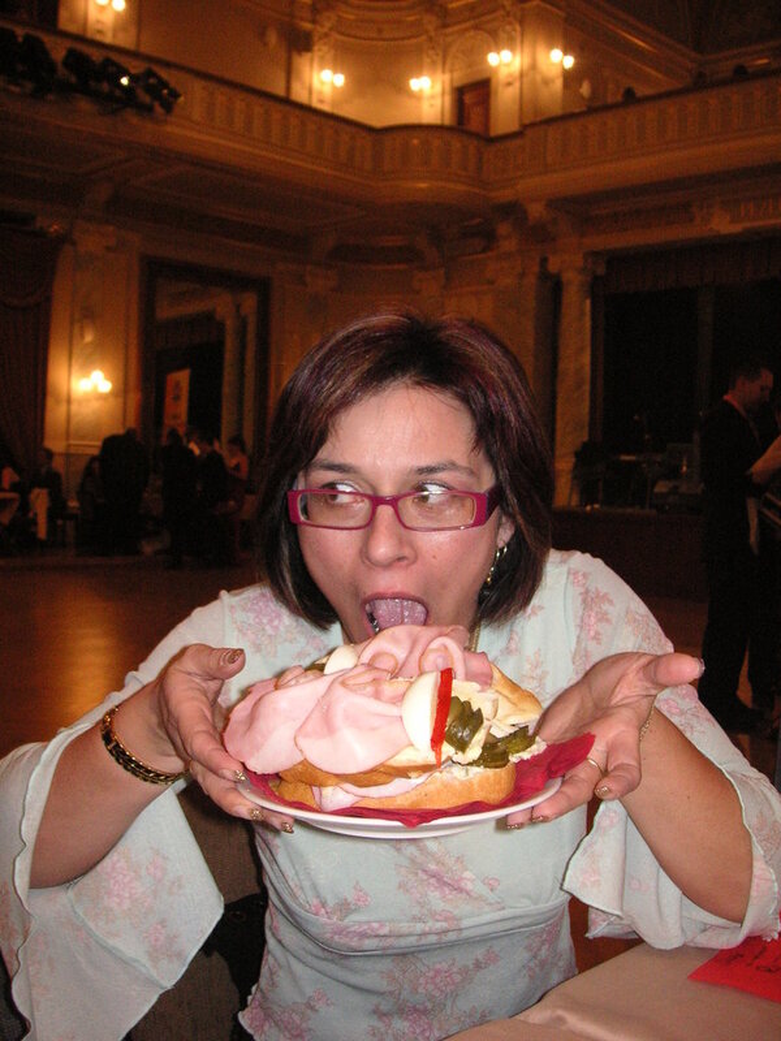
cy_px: 520
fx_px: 1113
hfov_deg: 38.7
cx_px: 390
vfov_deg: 50.1
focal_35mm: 37
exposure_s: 1/45
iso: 160
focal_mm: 6.1
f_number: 2.8
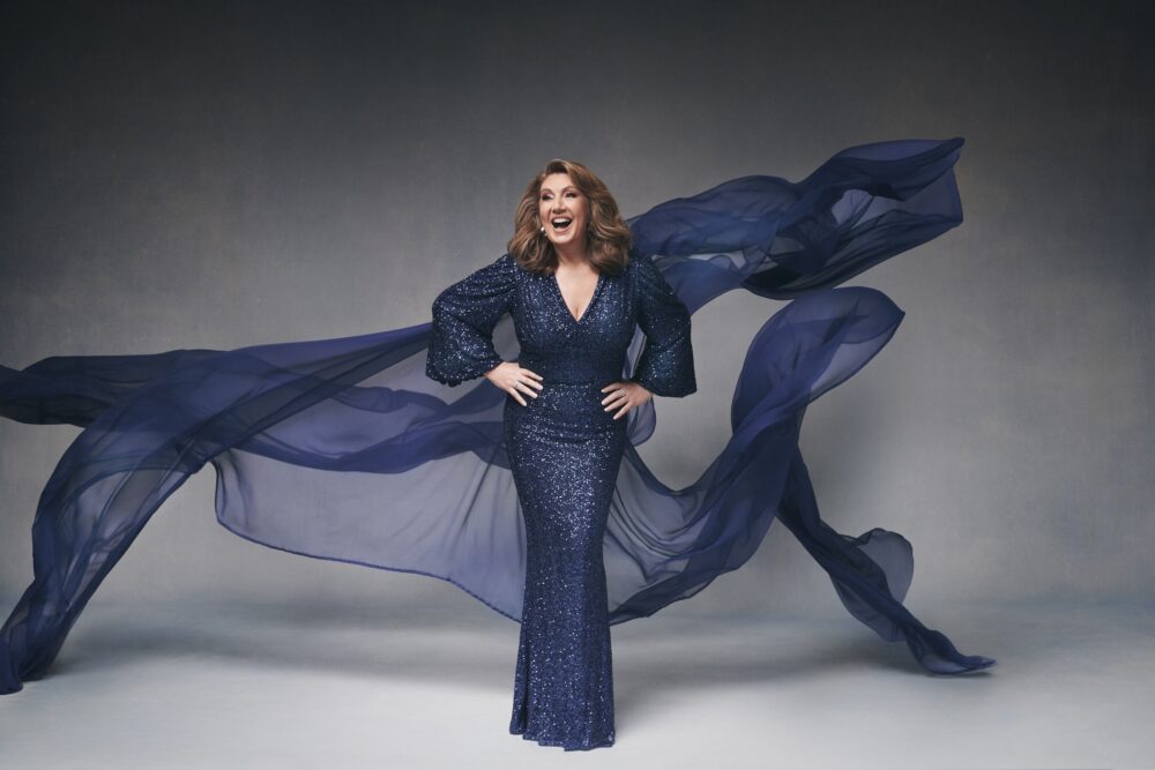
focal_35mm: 50
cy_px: 385
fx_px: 1604
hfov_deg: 39.6
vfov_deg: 27.0
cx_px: 578
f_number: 8
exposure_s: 1/320
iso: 250
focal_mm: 50
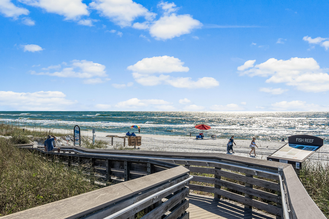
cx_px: 164
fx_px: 329
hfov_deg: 53.1
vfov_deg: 36.9
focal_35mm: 36
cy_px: 110
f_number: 5
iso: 100
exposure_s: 1/400
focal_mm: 24
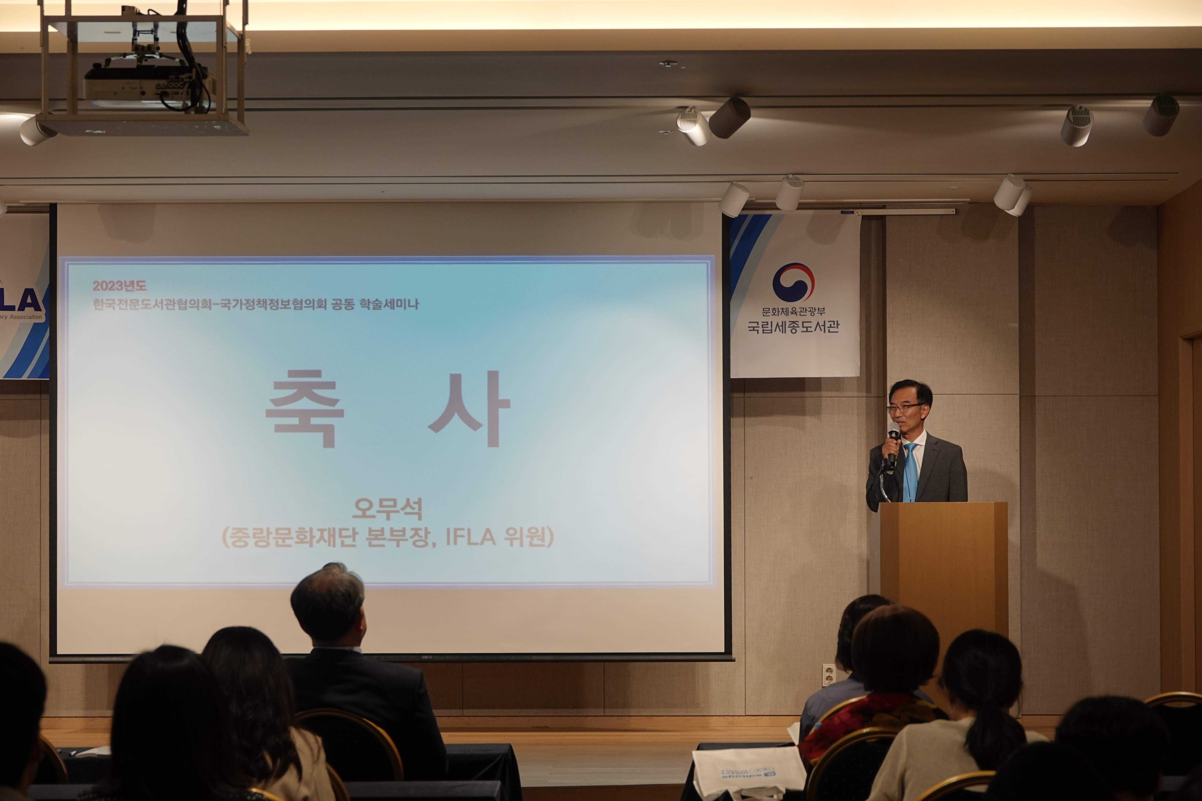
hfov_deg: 23.1
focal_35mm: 88
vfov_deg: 15.5
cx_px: 601
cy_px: 400
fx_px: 2938
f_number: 3.5
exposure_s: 1/100
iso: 200
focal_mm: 32.39
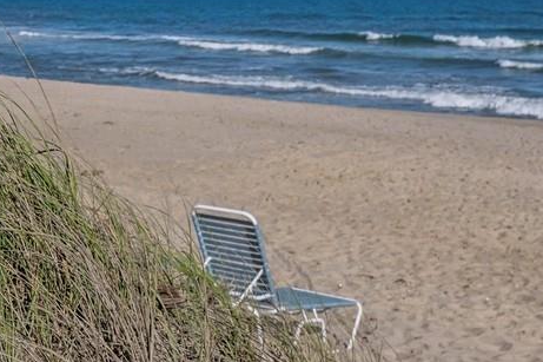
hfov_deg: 24.3
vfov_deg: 16.8
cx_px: 6
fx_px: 1206
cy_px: 32
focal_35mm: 80
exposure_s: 1/6400
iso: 200
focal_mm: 24
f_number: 7.1
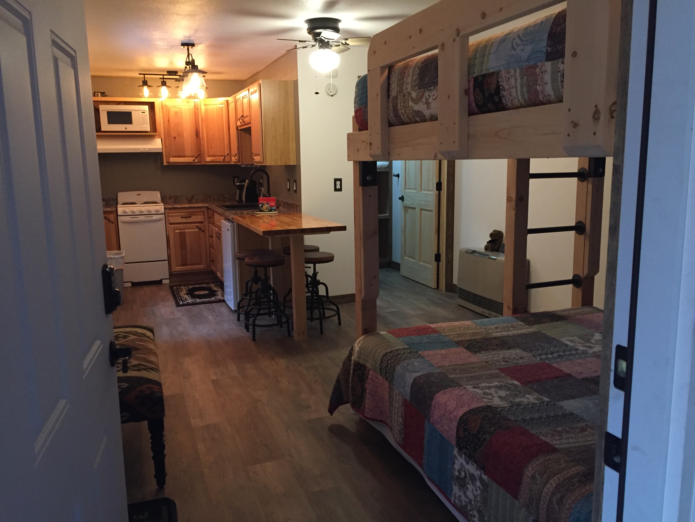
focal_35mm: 29
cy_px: 261
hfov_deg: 61.7
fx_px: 582
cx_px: 348
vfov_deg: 48.2
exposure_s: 1/30
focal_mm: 4.15
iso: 200
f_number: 2.2
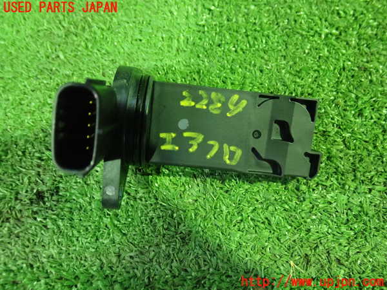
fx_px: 335
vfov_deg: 46.8
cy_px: 145
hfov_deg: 60.0
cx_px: 194
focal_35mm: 30
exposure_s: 1/30
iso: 1250
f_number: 2.3
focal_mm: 5.5
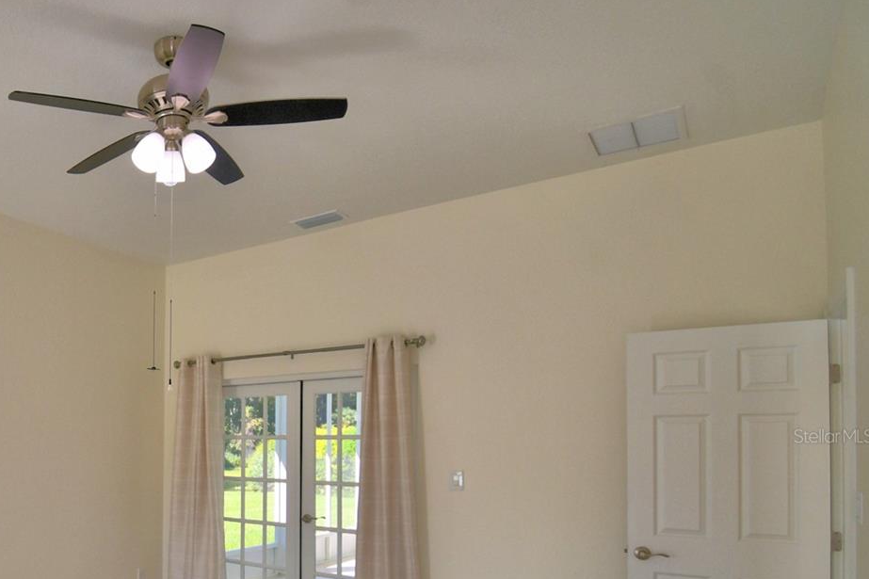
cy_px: 436
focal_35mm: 26
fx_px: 627
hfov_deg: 61.1
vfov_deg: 47.6
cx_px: 124
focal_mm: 10
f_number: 4.5
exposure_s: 1/250
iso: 200
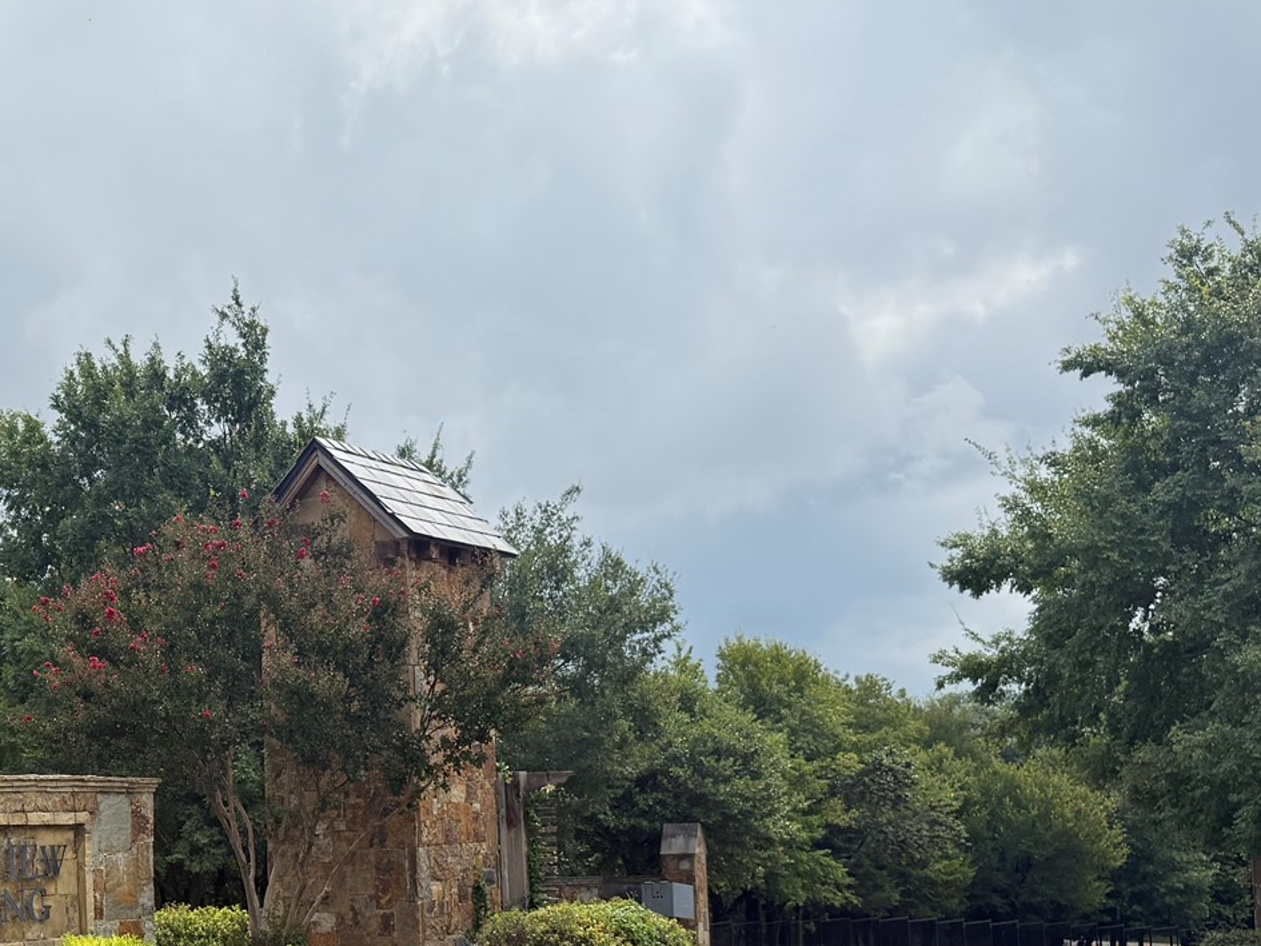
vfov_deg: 27.6
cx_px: 108
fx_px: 1895
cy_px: 729
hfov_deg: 34.6
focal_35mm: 52
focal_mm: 6.76
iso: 100
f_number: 1.78
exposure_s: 1/3425
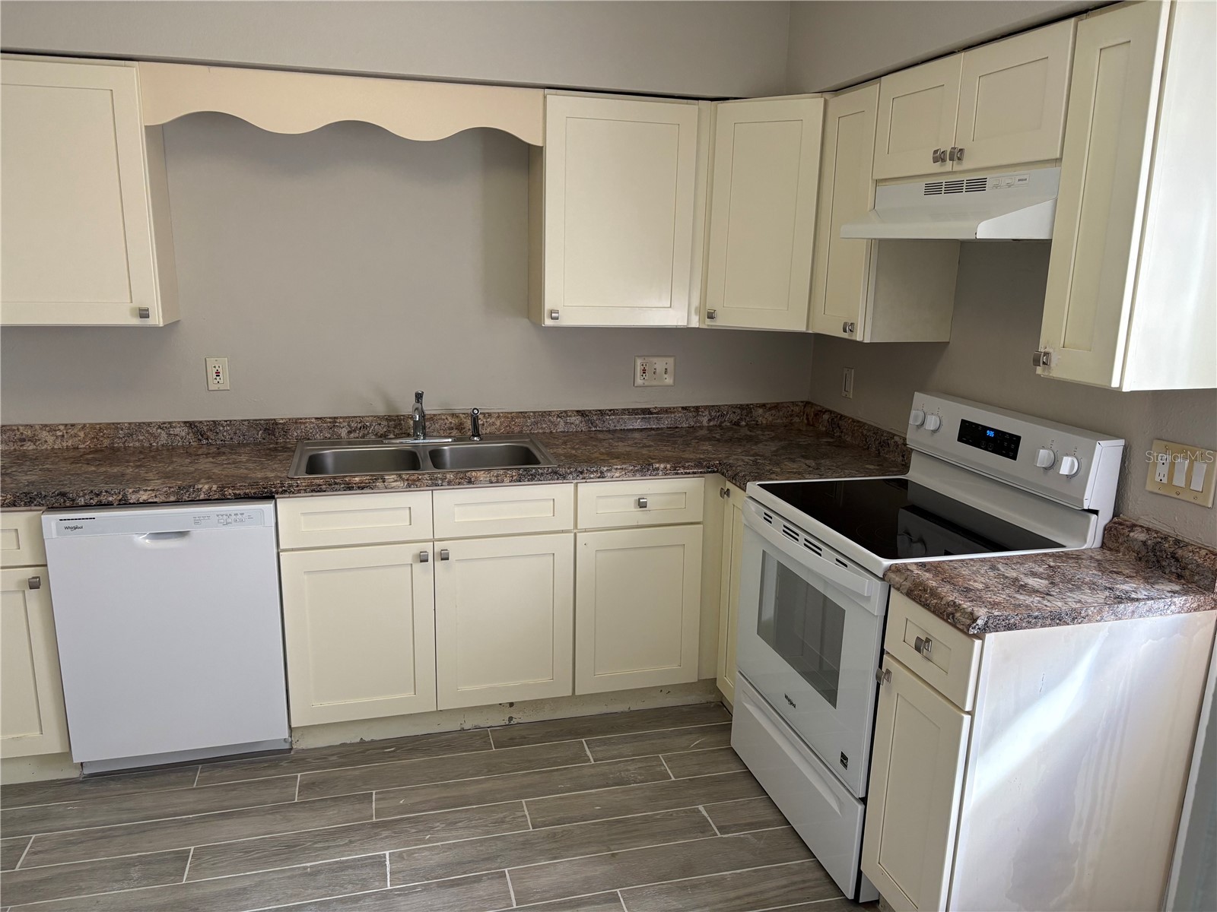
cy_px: 456
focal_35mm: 26
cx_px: 608
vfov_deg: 53.1
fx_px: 914
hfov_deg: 67.3
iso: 125
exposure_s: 1/77
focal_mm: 5.96
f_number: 1.6
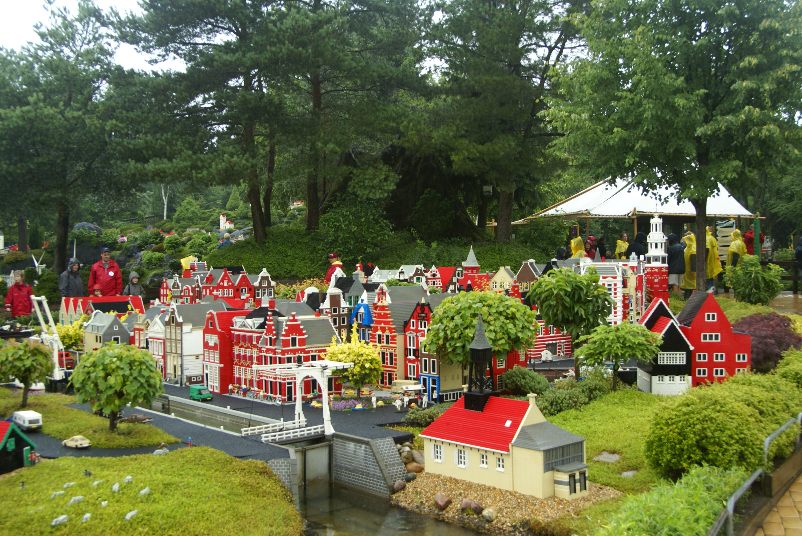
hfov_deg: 46.4
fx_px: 936
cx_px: 401
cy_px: 268
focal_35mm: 42
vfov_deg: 32.0
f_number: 5
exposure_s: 1/80
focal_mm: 28
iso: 100
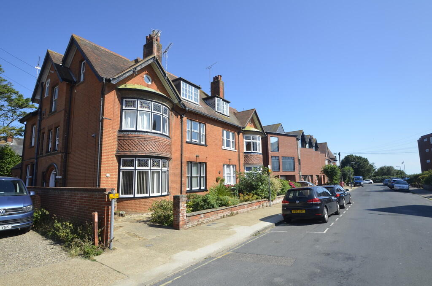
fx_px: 207
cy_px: 143
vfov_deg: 69.4
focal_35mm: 17
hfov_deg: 92.6
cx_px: 216
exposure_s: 1/250
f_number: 8
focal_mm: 11.5
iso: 125
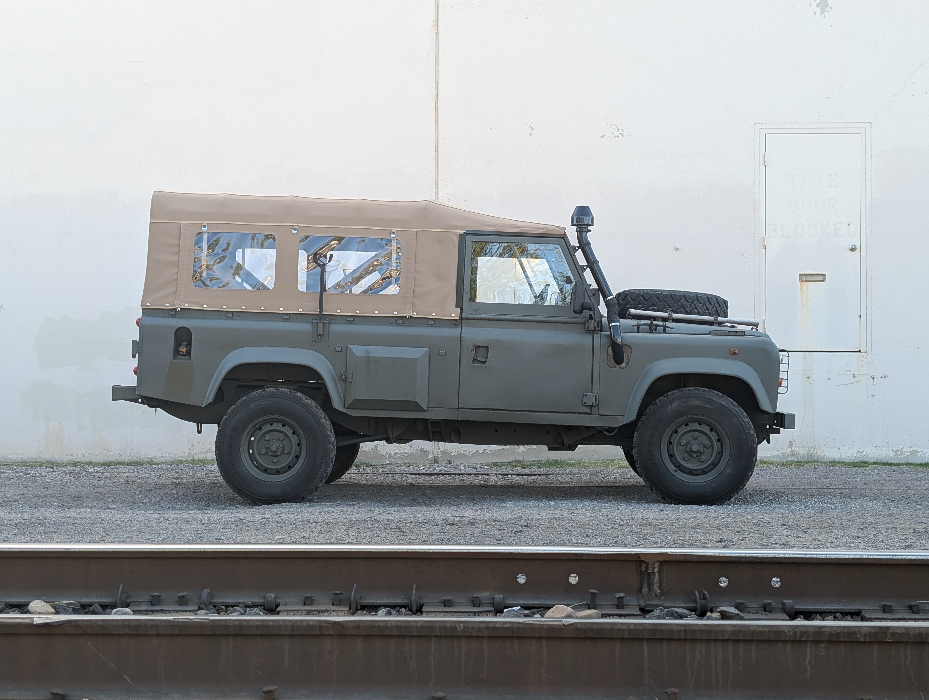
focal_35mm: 49
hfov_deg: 38.9
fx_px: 1317
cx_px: 464
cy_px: 350
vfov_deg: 29.7
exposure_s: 1/179
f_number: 1.68
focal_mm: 6.9
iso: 33
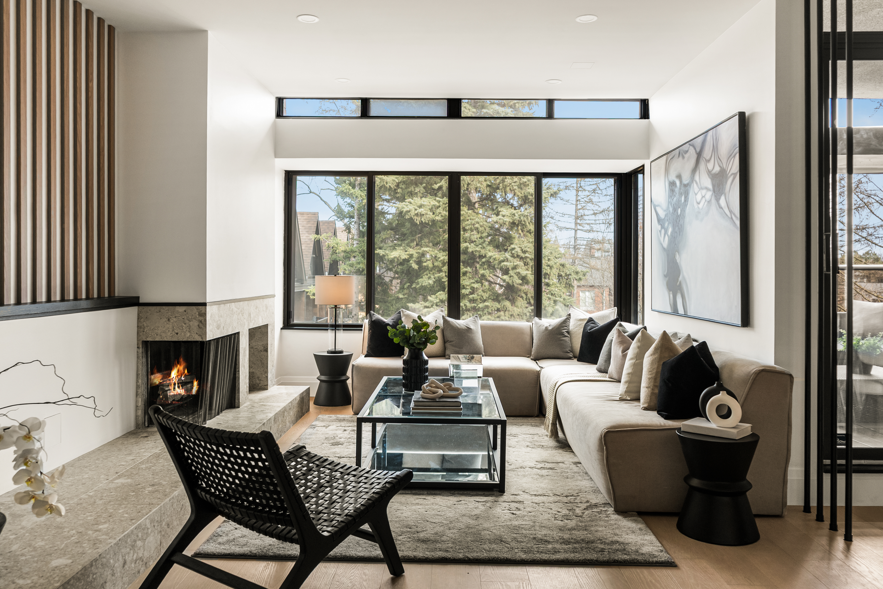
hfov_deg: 65.5
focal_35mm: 28
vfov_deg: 46.4
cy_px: 294
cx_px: 442
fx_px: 687
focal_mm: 28
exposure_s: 1/30
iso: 800
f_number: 5
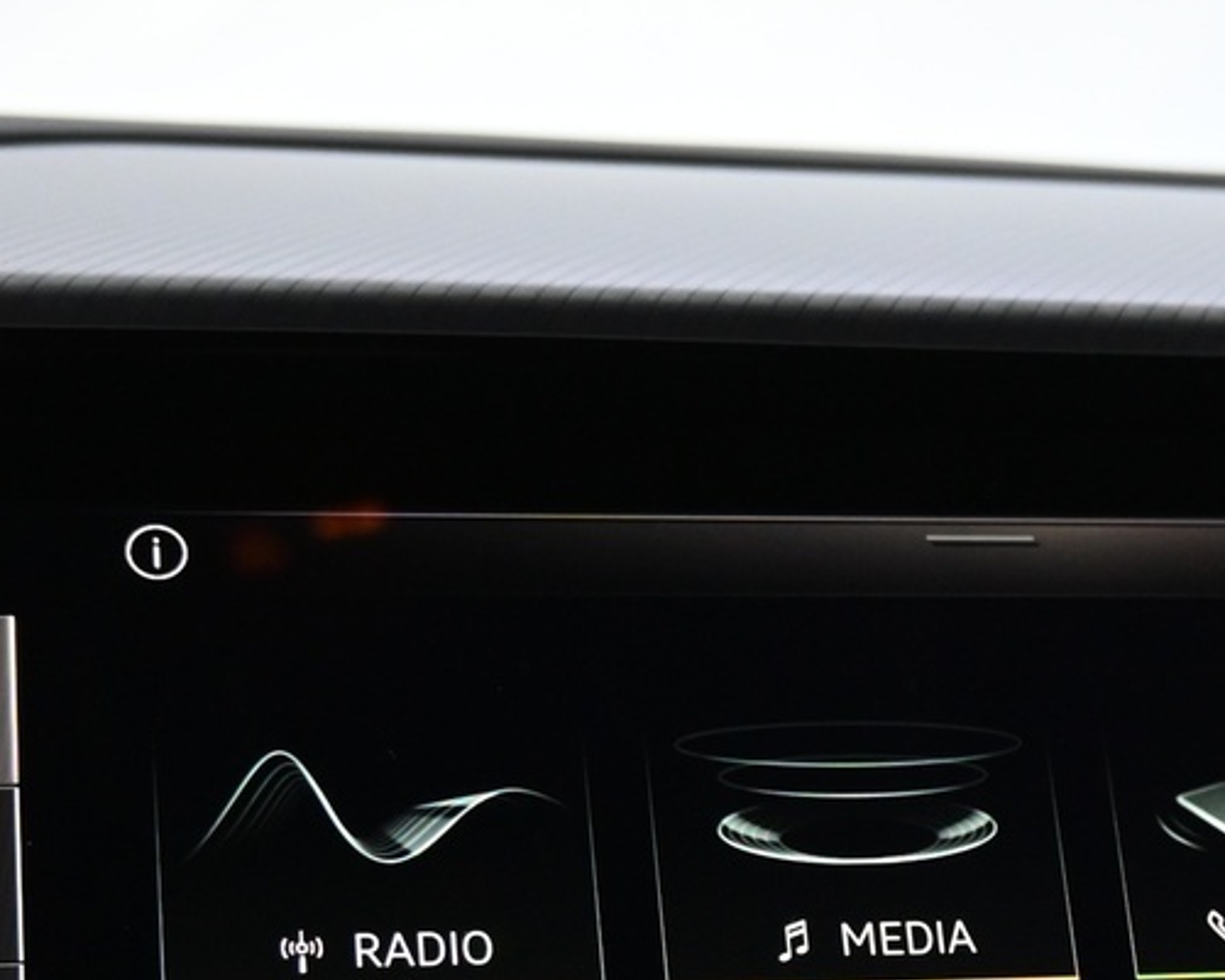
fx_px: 3382
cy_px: 975
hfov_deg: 20.4
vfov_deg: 16.2
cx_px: 880
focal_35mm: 93
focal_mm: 20.5
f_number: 3.8
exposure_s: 1/30
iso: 1250
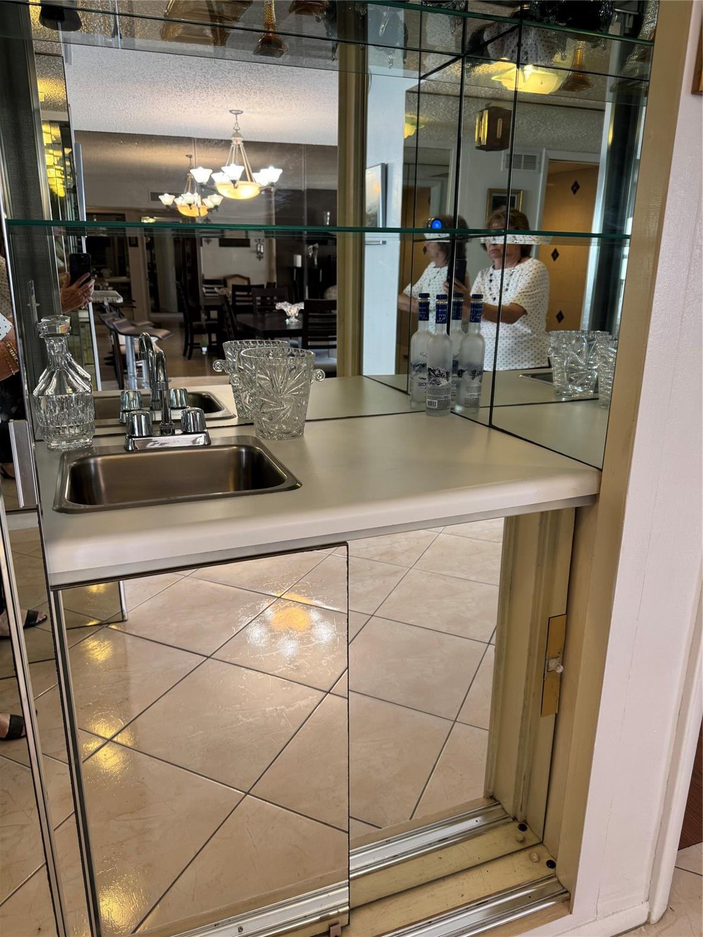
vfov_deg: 71.6
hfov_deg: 56.8
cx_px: 352
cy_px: 468
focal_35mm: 24
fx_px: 650
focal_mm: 6.76
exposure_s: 1/60
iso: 125
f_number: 1.78
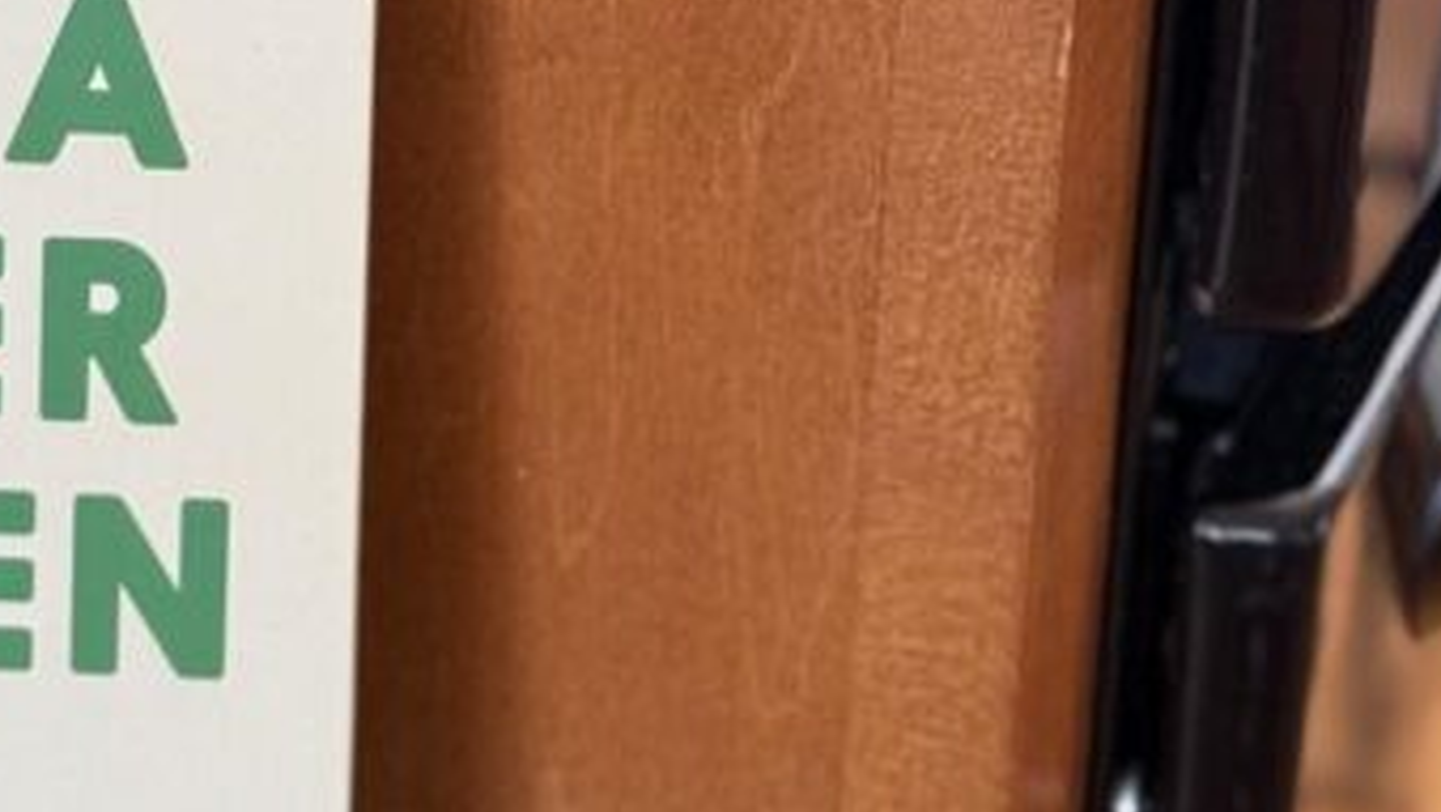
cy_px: -30
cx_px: 145
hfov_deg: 13.5
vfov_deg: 7.7
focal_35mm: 158
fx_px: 6039
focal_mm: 6.76
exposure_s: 1/60
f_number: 1.78
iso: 125
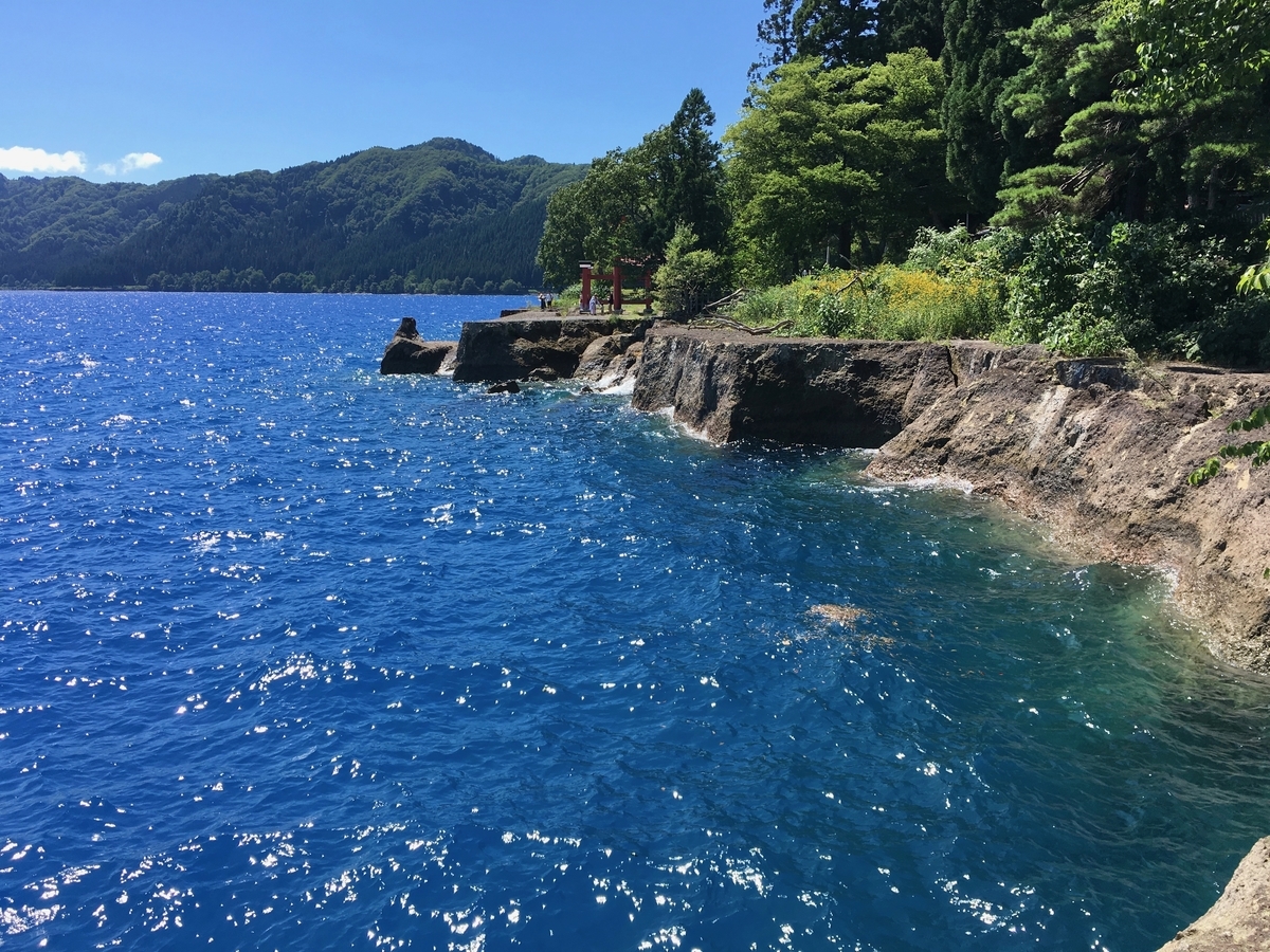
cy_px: 476
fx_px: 1064
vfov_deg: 48.2
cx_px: 635
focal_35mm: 29
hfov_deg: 61.7
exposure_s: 1/1054
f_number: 2.2
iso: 25
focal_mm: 4.15
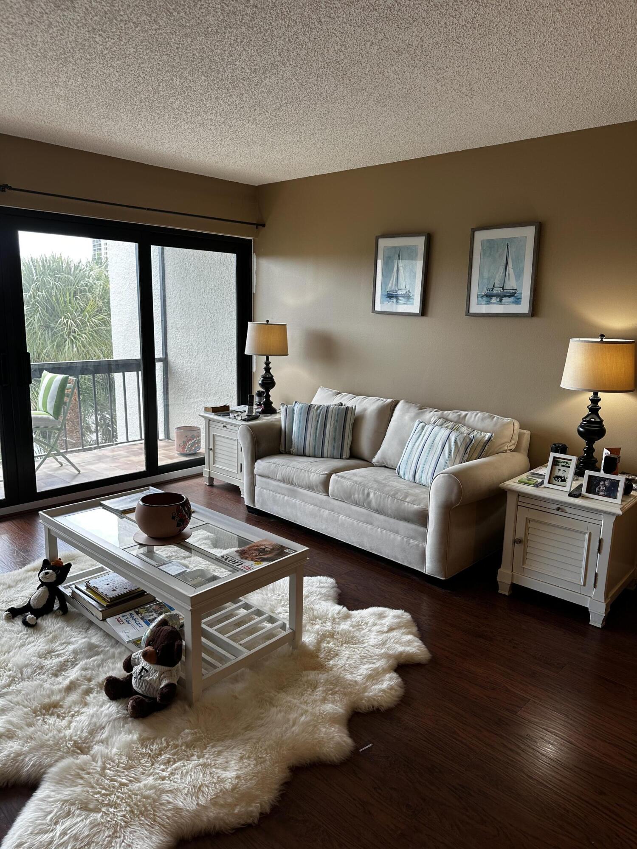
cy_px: 424
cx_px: 318
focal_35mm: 24
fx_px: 589
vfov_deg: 71.6
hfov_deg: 56.8
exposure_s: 1/121
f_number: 1.78
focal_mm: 6.86
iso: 64
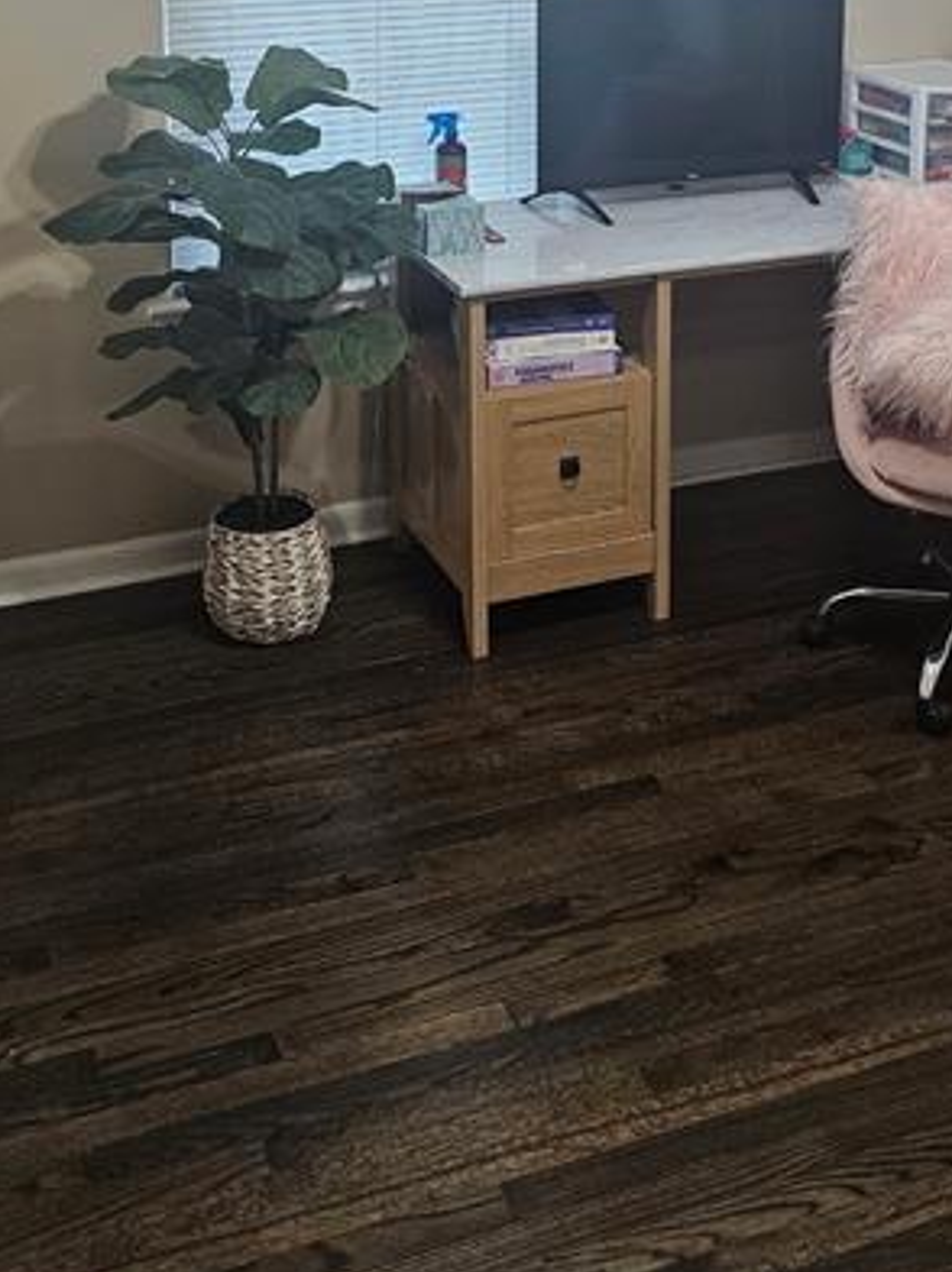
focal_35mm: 45
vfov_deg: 39.1
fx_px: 1653
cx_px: 502
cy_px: 126
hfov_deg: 32.1
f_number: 1.7
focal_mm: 6.3
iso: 250
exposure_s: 1/120
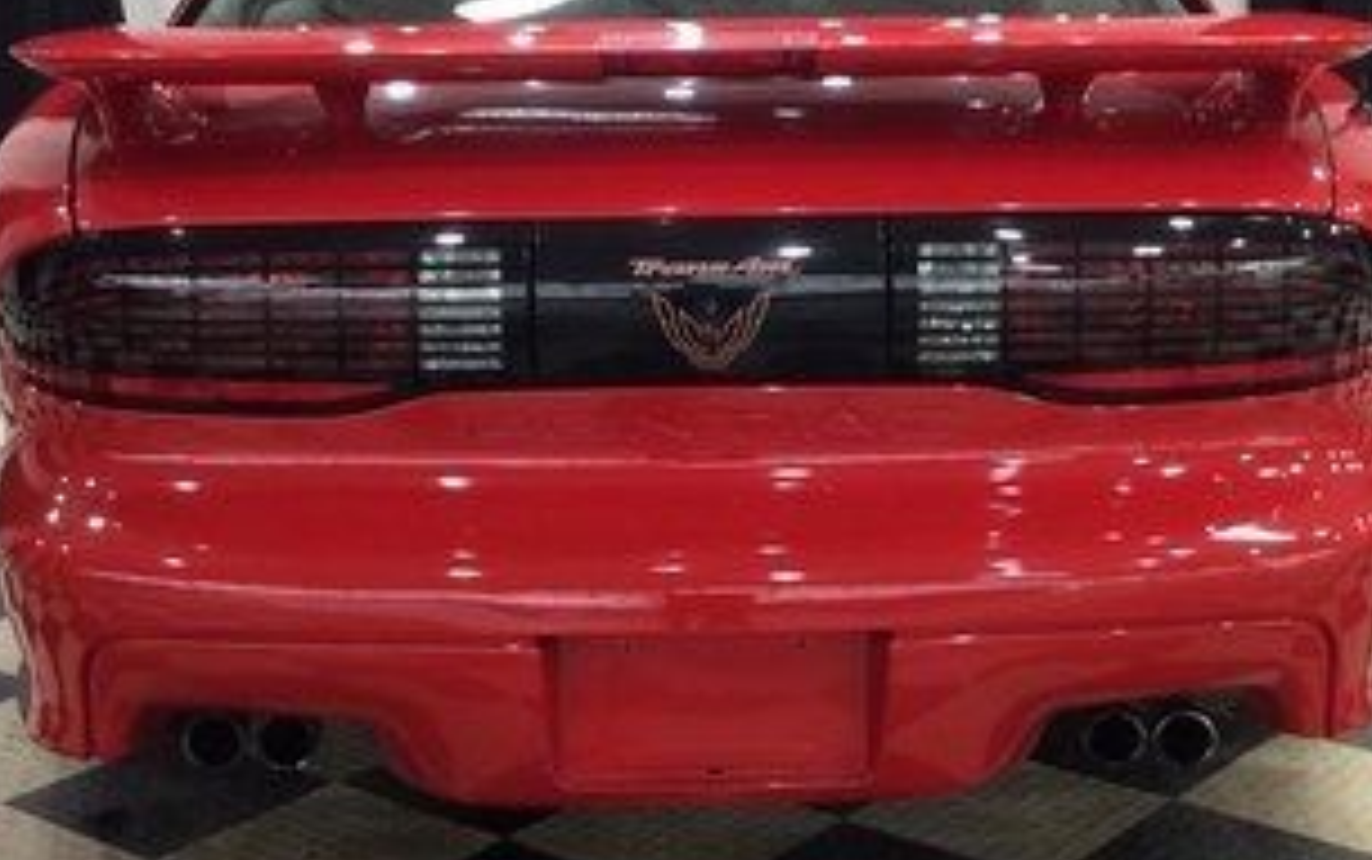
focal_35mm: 71
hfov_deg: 29.0
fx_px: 2656
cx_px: 733
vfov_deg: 18.4
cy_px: 360
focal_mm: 3.3
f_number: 2.4
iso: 80
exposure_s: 1/25
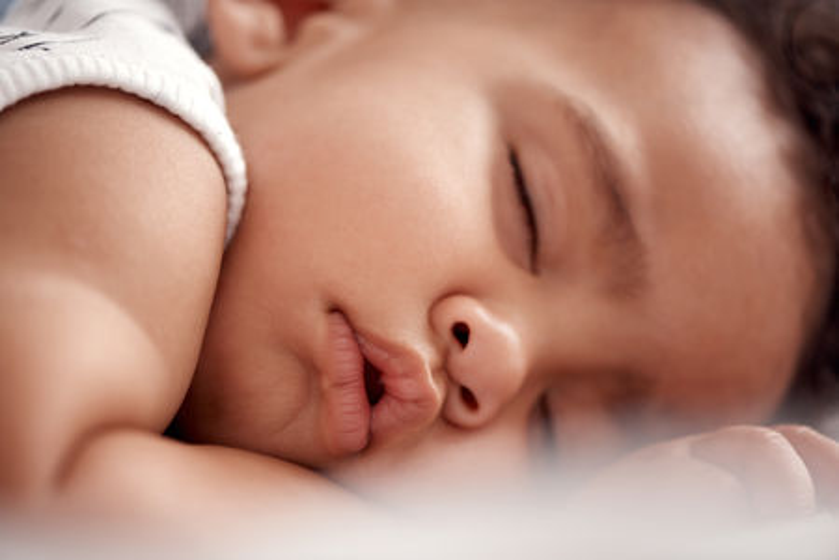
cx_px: 420
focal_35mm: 105
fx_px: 2447
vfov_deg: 13.0
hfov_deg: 19.5
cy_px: 280
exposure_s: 1/200
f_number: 3.2
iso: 100
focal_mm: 105
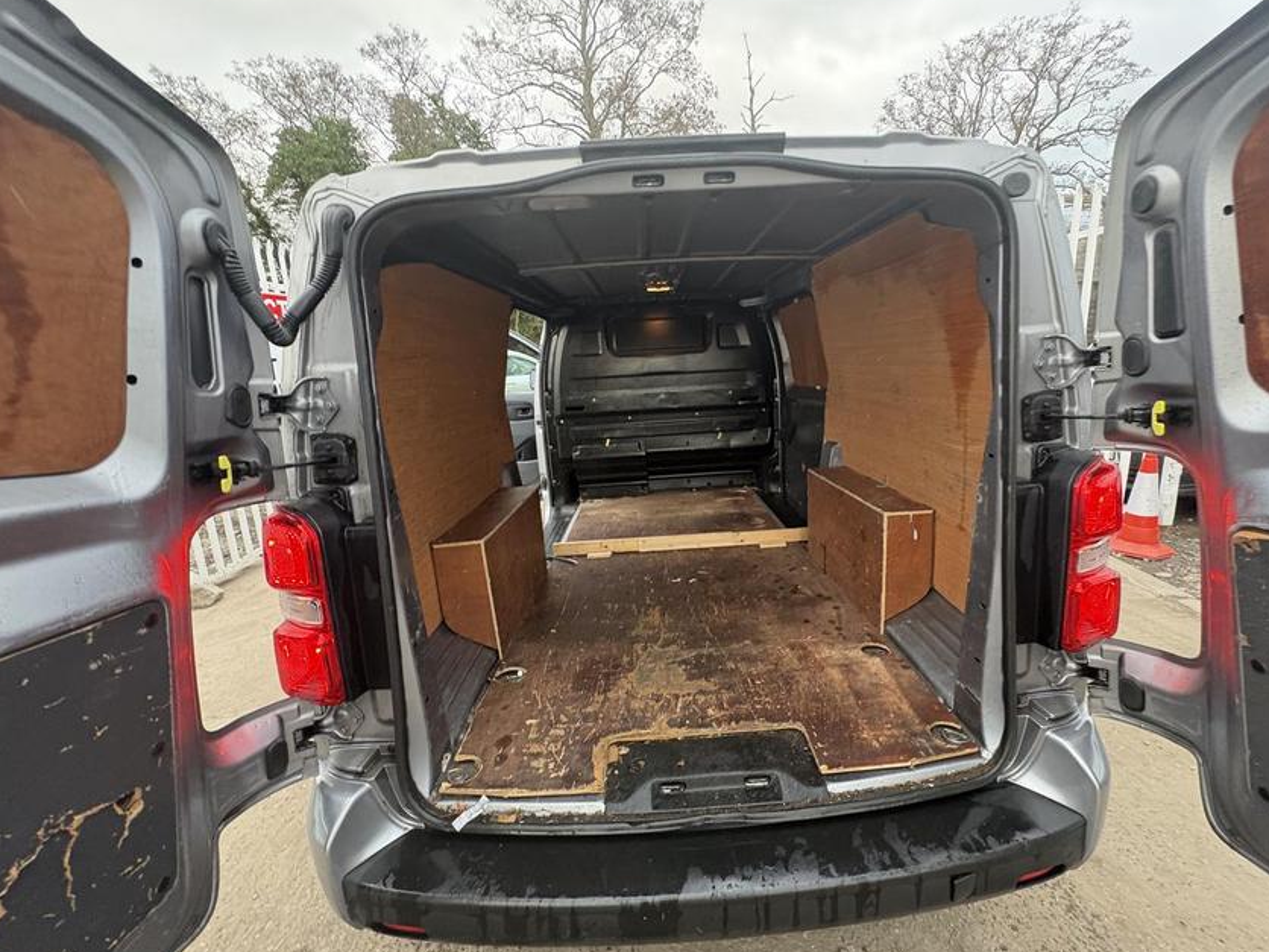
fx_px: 550
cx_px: 668
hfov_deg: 98.1
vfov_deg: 81.7
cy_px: 463
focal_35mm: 15
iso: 400
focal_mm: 2.22
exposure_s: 1/60
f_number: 2.2
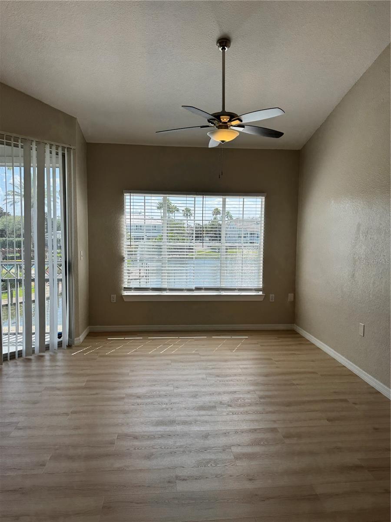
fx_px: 361
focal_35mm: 24
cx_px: 196
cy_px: 261
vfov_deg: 71.6
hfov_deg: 56.8
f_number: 1.78
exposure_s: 1/980
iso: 80
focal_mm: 6.76
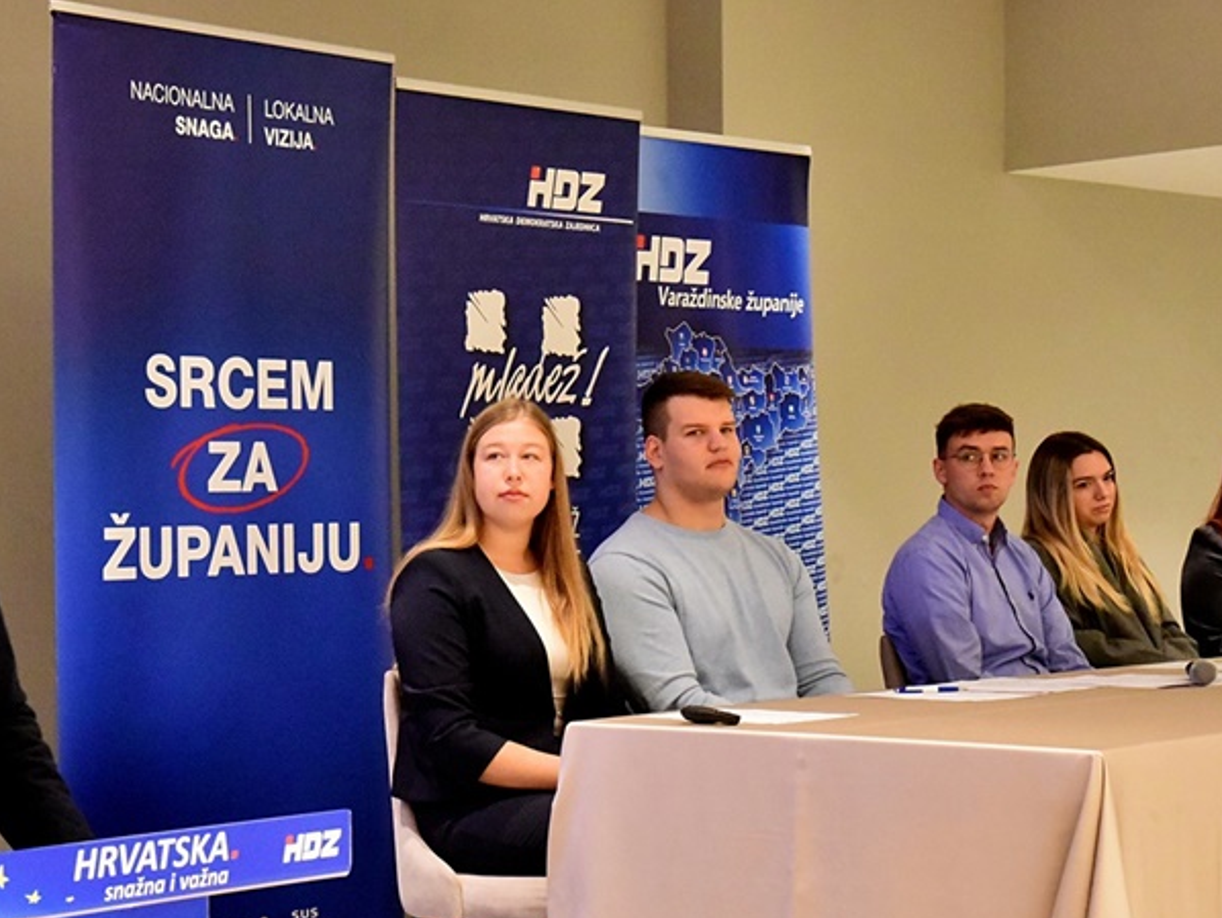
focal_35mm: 79
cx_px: 454
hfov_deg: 24.6
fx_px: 2790
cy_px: 596
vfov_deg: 18.6
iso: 12800
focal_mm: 48
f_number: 11
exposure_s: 1/60
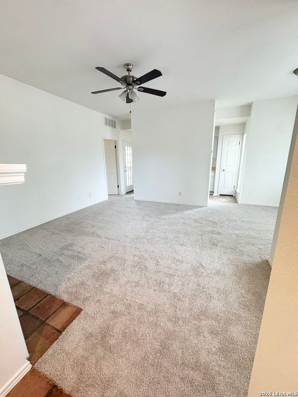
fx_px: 161
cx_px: 149
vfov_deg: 102.1
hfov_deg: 85.7
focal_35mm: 14
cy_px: 198
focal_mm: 2.22
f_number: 2.2
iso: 160
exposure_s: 1/120
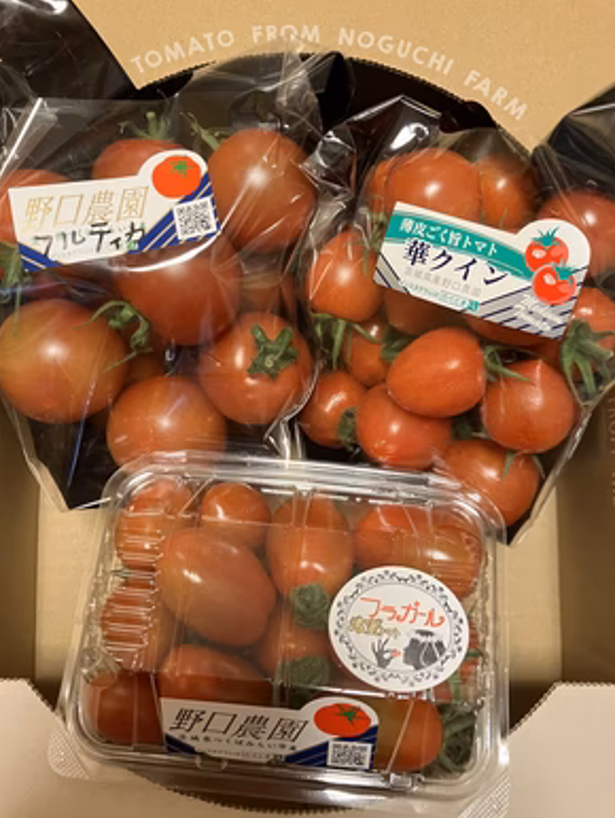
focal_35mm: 29
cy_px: 407
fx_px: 686
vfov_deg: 61.6
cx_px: 305
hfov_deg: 48.3
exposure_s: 1/60
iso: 200
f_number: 1.8
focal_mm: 3.99
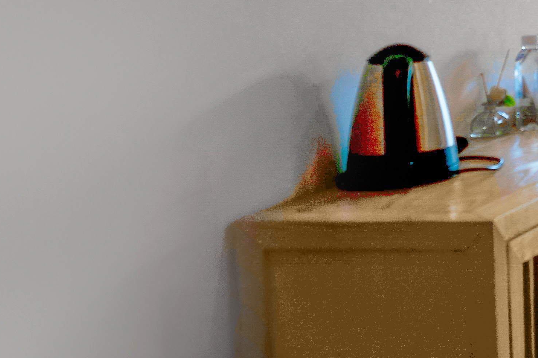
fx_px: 1151
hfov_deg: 18.1
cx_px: 1070
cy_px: -18
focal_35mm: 77
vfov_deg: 17.2
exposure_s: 1/125
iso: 50
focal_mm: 12
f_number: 2.8
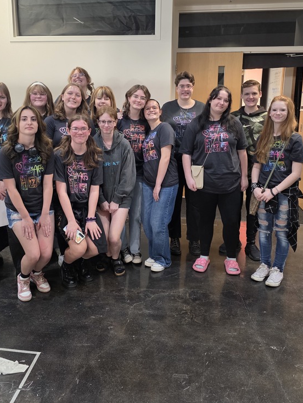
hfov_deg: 44.0
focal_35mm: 32
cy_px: 165
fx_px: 373
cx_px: 125
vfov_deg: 56.5
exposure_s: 1/120
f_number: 1.7
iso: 500
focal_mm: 6.3
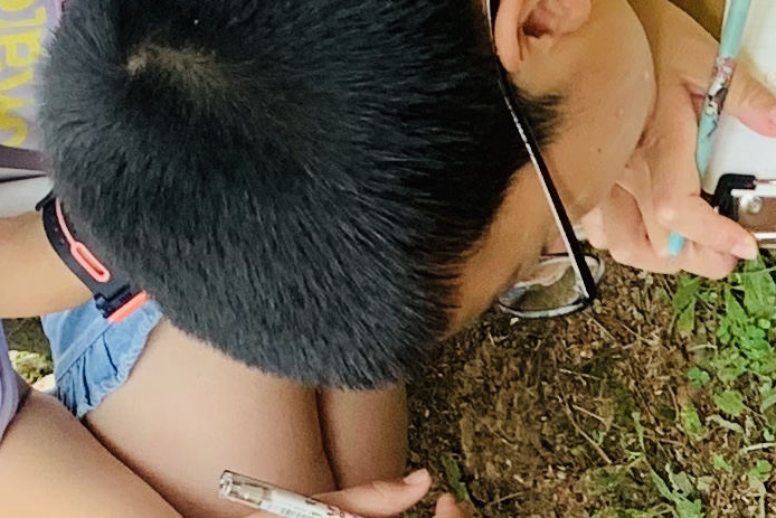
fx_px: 3385
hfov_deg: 12.3
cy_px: 922
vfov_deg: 8.4
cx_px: 1251
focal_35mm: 157
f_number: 1.8
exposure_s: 1/65
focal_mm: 4.25
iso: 100
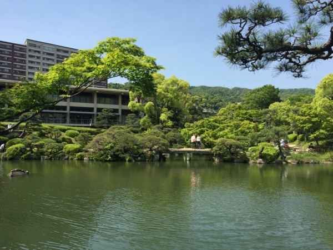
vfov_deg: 48.2
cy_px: 125
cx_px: 166
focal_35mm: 29
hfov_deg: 61.7
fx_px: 279
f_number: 2.2
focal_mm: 4.15
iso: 32
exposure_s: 1/1276
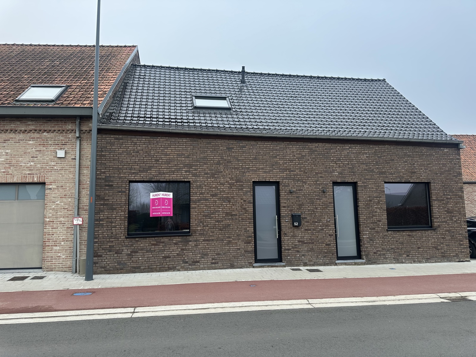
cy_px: 178
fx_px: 330
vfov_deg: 56.8
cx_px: 238
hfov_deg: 71.6
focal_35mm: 24
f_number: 1.78
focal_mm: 6.86
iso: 64
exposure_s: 1/121
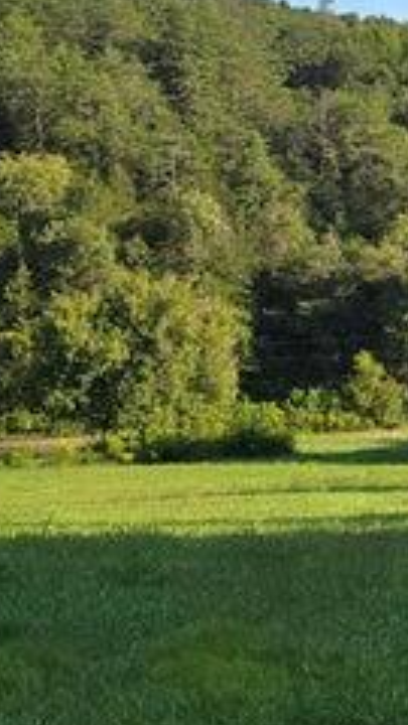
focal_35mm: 89
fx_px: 1712
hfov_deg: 12.5
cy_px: 281
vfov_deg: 23.9
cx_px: 709
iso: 12
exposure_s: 1/367
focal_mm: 6.3
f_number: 1.7
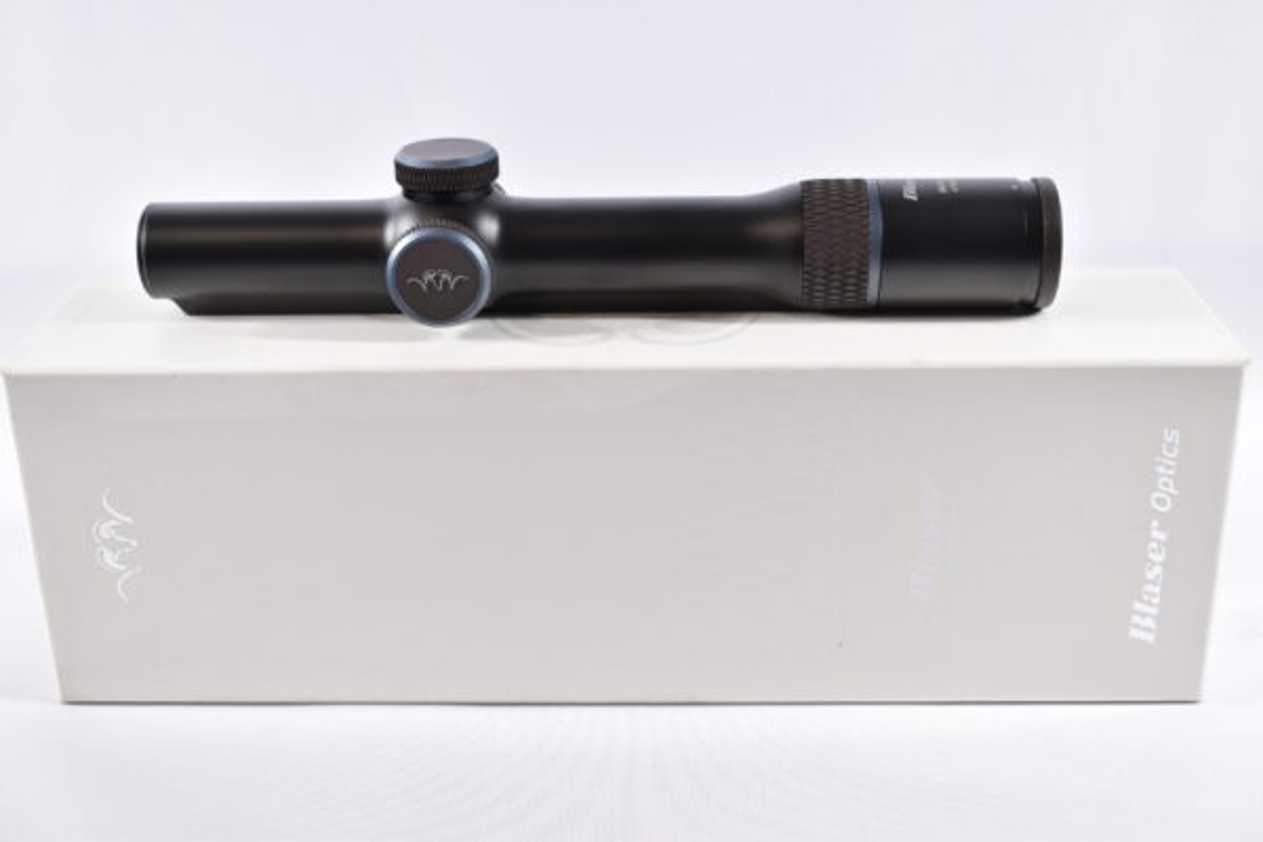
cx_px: 632
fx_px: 1684
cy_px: 421
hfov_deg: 41.1
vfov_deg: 28.1
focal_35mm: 48
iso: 640
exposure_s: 1/50
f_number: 5
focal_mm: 32
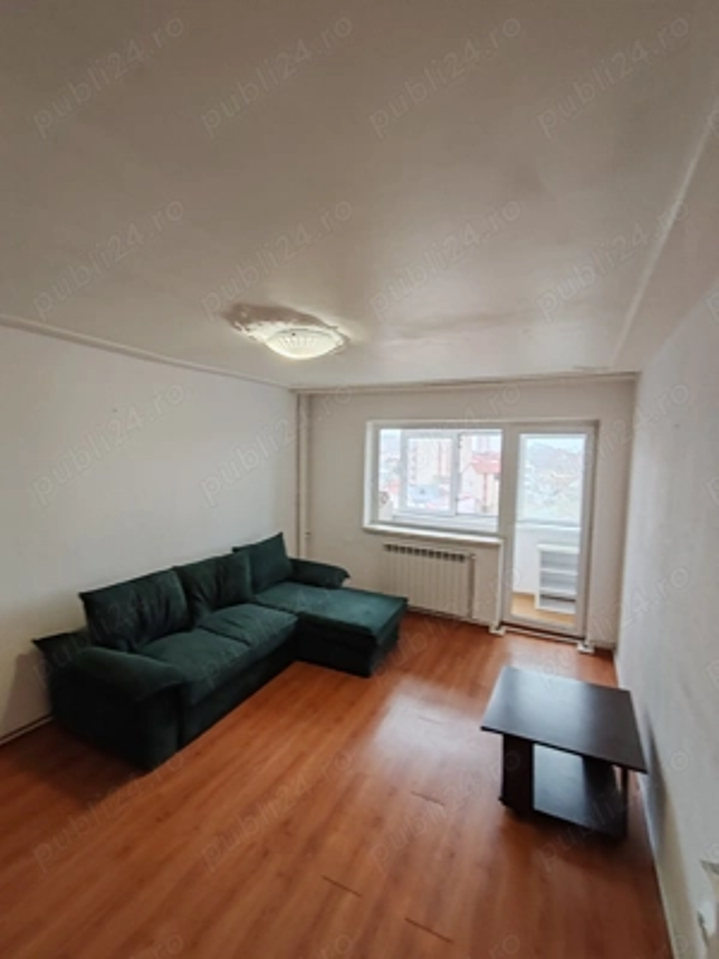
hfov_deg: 78.1
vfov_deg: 94.5
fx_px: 443
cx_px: 360
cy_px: 480
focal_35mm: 16
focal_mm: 1.96
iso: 125
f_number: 2.2
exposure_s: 1/33
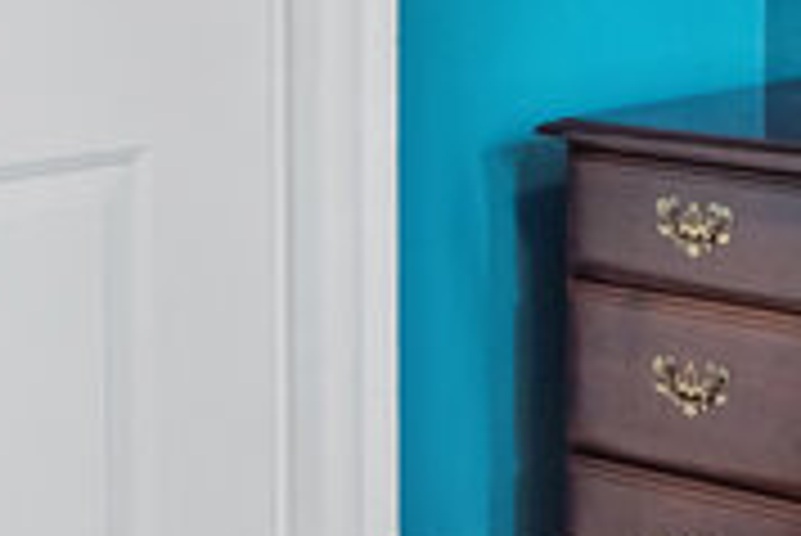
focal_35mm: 72
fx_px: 1603
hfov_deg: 22.5
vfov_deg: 18.2
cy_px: -61
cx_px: 1233
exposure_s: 1/50
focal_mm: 20
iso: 800
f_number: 5.6
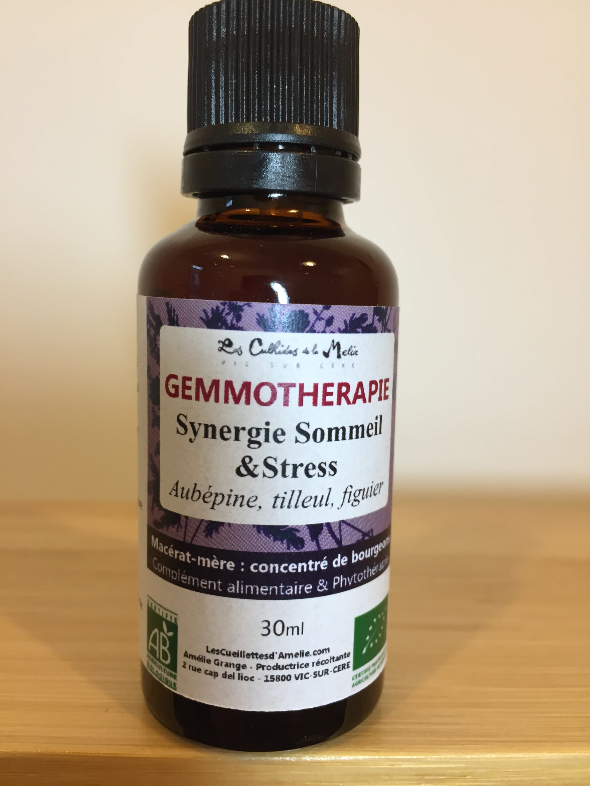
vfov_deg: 61.7
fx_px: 659
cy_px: 393
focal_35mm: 29
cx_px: 295
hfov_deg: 48.2
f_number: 2.2
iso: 80
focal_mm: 4.15
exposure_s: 1/33
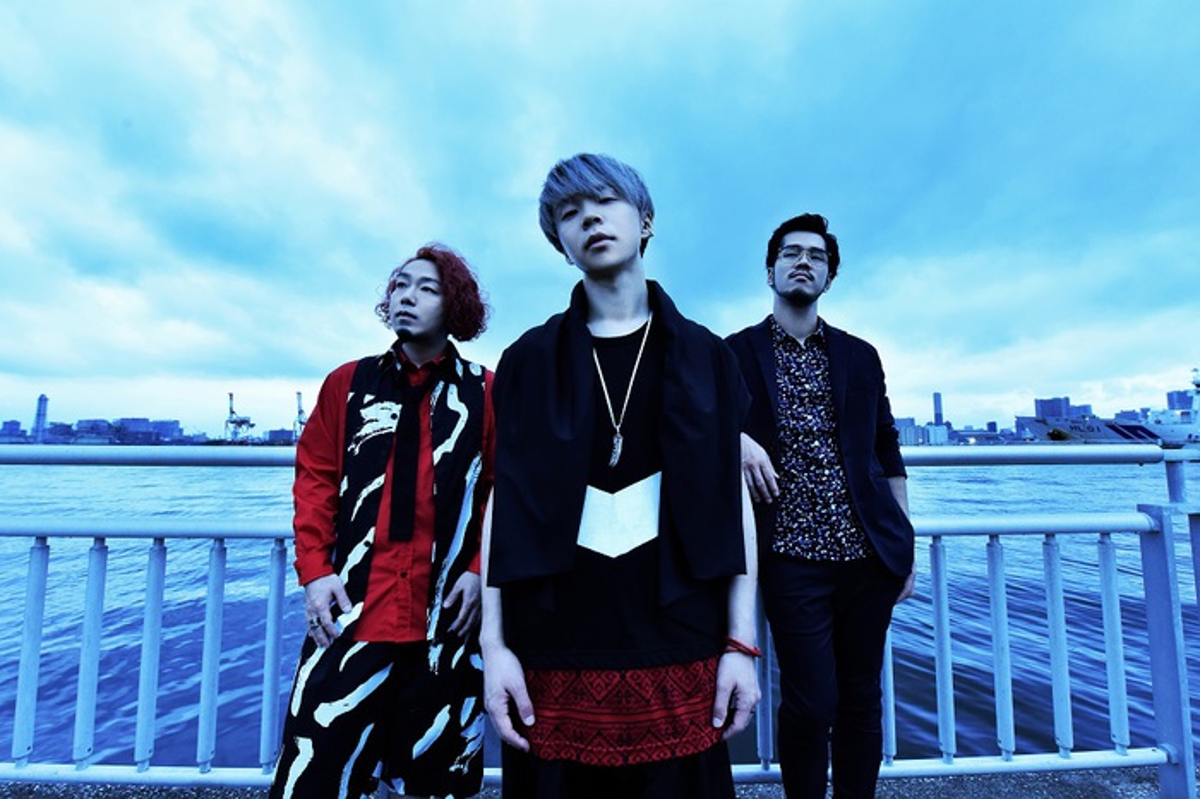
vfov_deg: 81.2
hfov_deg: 104.3
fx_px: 466
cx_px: 600
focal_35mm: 14
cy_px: 400
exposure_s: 1/20
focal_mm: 14
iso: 2000
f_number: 7.1
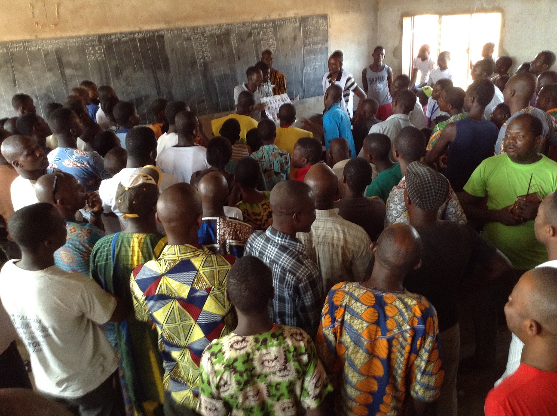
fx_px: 530
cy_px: 208
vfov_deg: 42.8
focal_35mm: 33
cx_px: 278
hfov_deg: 55.4
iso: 125
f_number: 2.4
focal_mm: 3.3
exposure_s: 1/24
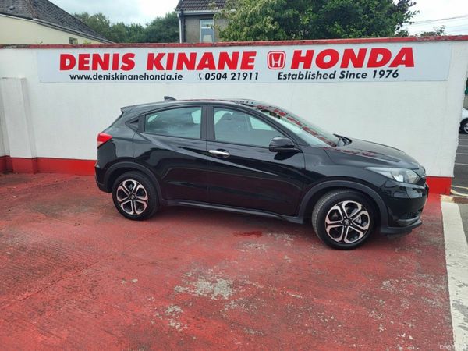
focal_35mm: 26
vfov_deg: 53.1
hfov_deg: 67.3
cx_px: 234
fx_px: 352
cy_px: 176
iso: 40
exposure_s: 1/1453
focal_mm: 5.4
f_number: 1.8
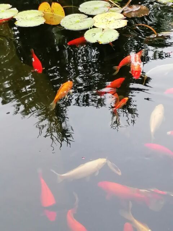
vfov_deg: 19.8
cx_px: 86
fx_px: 660
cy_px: 116
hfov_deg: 14.9
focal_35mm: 99
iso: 125
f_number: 1.8
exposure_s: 1/60
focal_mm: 4.75
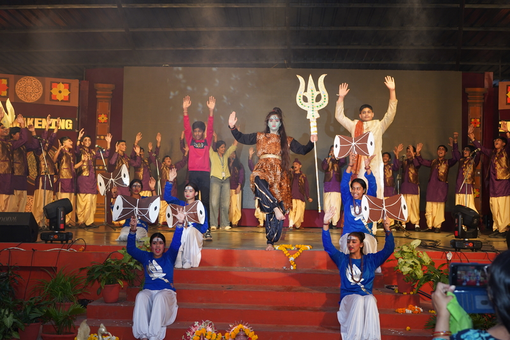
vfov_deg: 28.1
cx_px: 255
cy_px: 170
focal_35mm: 48
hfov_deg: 41.1
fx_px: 680
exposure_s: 1/125
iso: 800
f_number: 5
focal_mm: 48
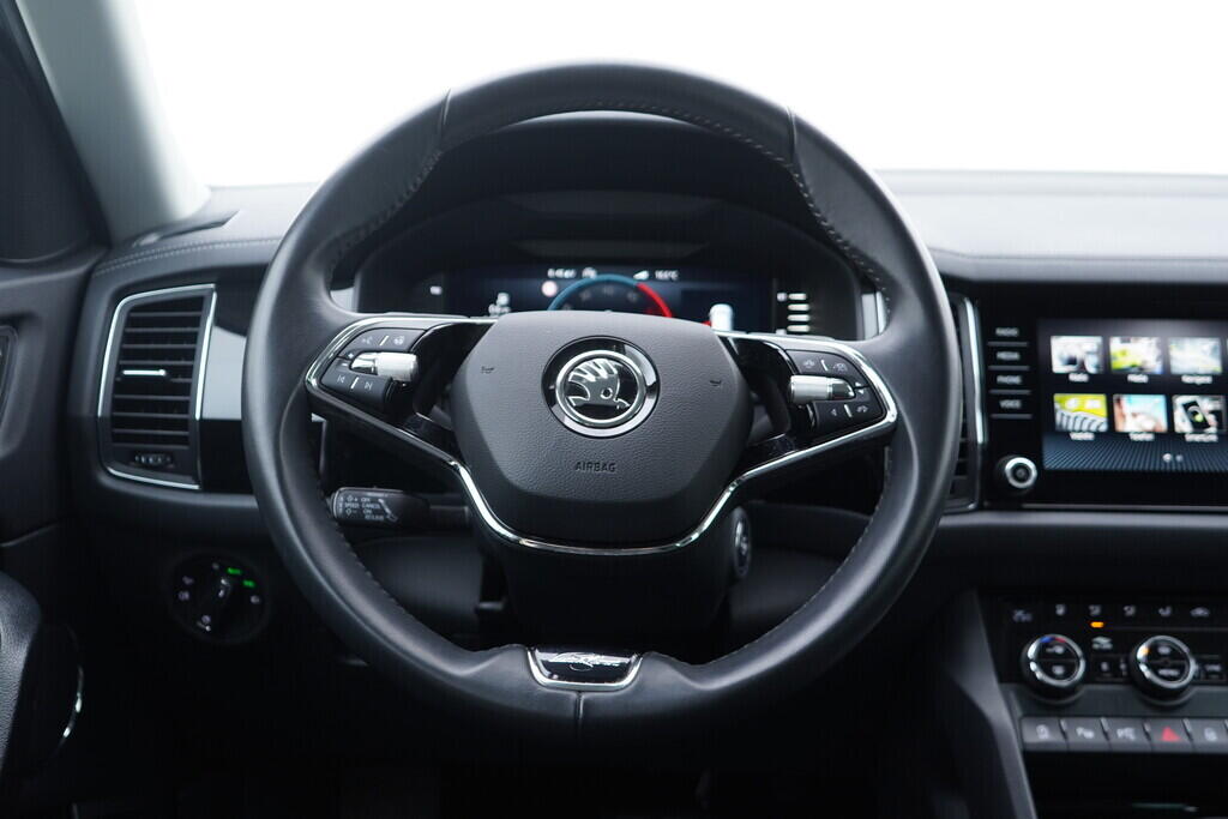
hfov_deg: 53.1
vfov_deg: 36.9
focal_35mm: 36
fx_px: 1228
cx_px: 614
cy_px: 410
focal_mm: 24
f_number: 2.8
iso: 250
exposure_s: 1/40
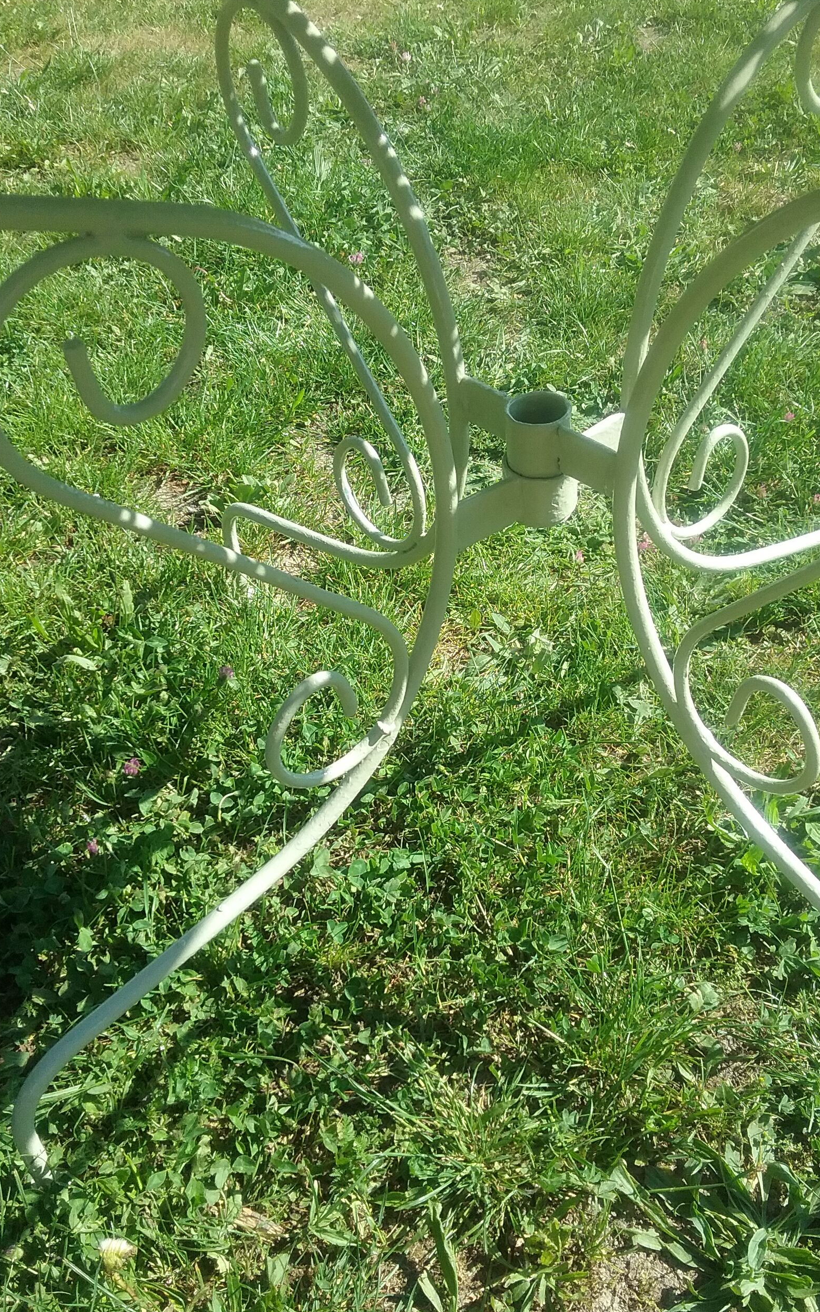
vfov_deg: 56.7
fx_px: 1216
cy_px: 638
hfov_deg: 37.2
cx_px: 469
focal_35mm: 34
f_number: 2.2
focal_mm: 3.3
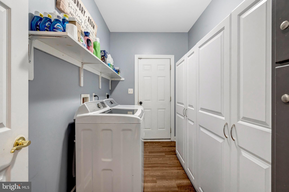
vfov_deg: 73.7
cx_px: 144
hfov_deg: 96.7
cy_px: 96
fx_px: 128
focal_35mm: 16
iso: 1250
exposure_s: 1/50
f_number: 8
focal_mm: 16
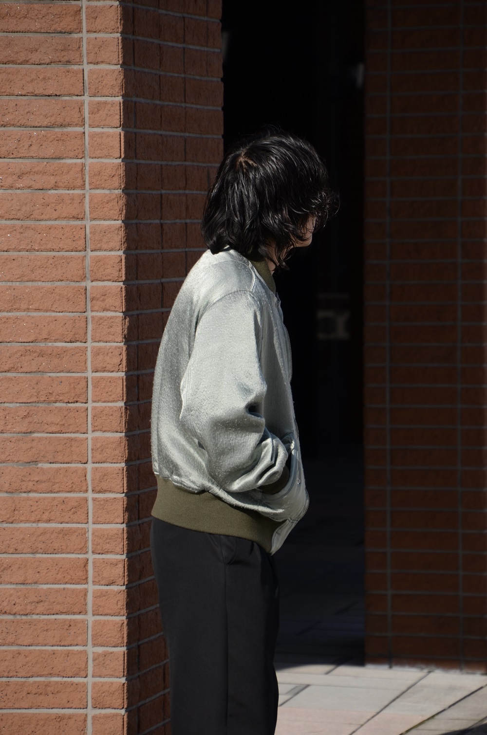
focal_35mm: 210
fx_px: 4281
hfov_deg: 6.5
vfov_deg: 9.8
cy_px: 368
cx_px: 244
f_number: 6
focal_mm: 140
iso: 160
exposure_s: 1/800
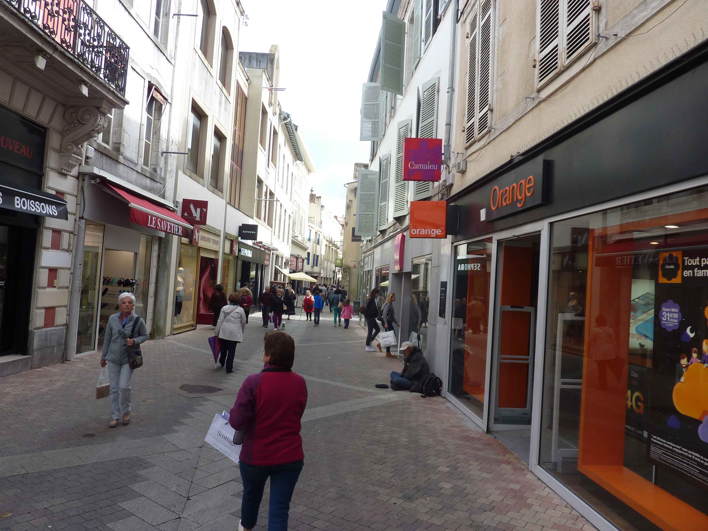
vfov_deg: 54.9
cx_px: 354
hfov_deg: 69.4
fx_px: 511
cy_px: 266
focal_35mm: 25
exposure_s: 1/160
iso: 80
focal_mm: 4.1
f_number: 4
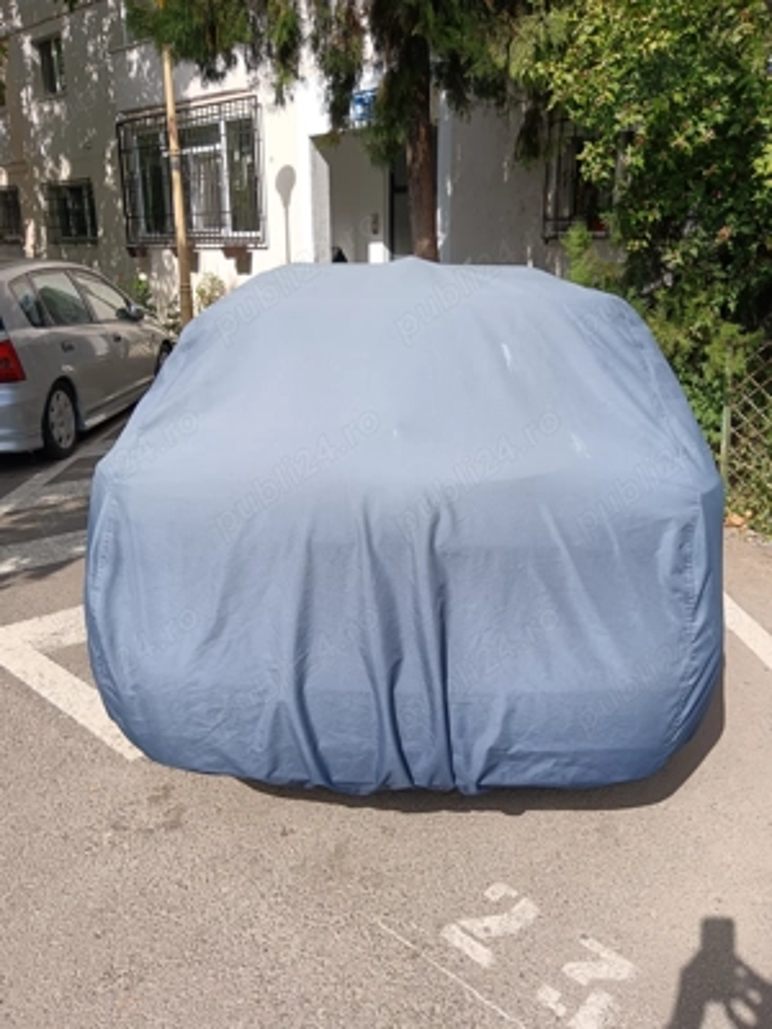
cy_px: 514
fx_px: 803
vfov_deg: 65.3
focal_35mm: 27
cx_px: 386
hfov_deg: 51.4
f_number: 1.9
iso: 100
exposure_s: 1/752
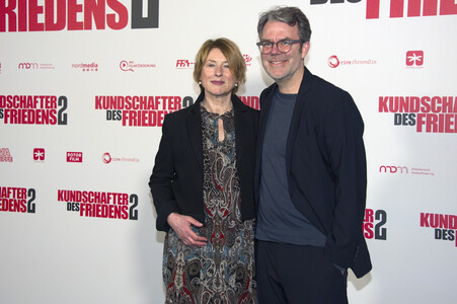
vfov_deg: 27.0
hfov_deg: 39.6
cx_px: 228
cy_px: 152
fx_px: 634
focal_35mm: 50
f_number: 6.3
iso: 1600
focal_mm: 50
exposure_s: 1/125
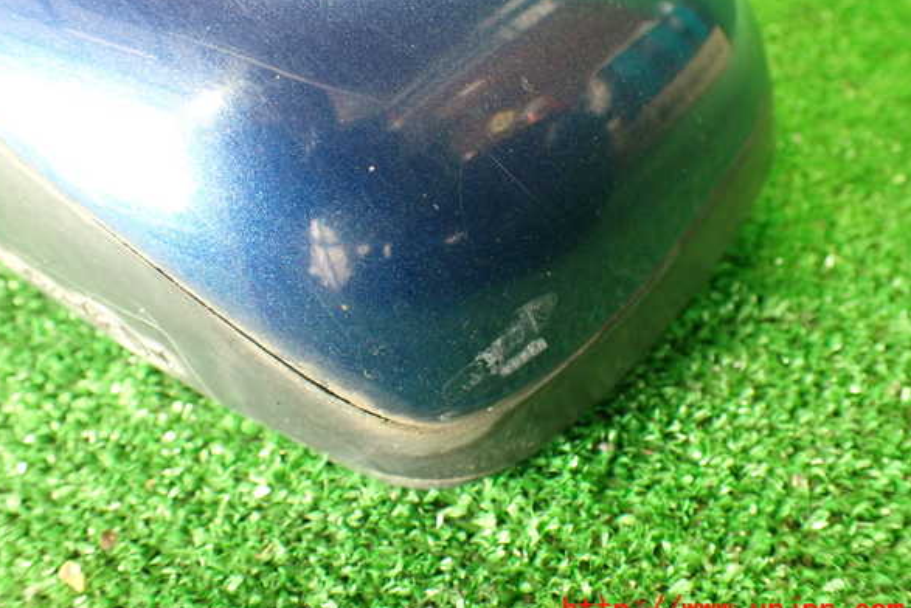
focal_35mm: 34
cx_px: 447
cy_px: 282
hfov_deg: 55.8
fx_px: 861
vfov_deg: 38.9
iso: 500
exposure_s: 1/30
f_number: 2.4
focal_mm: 5.79
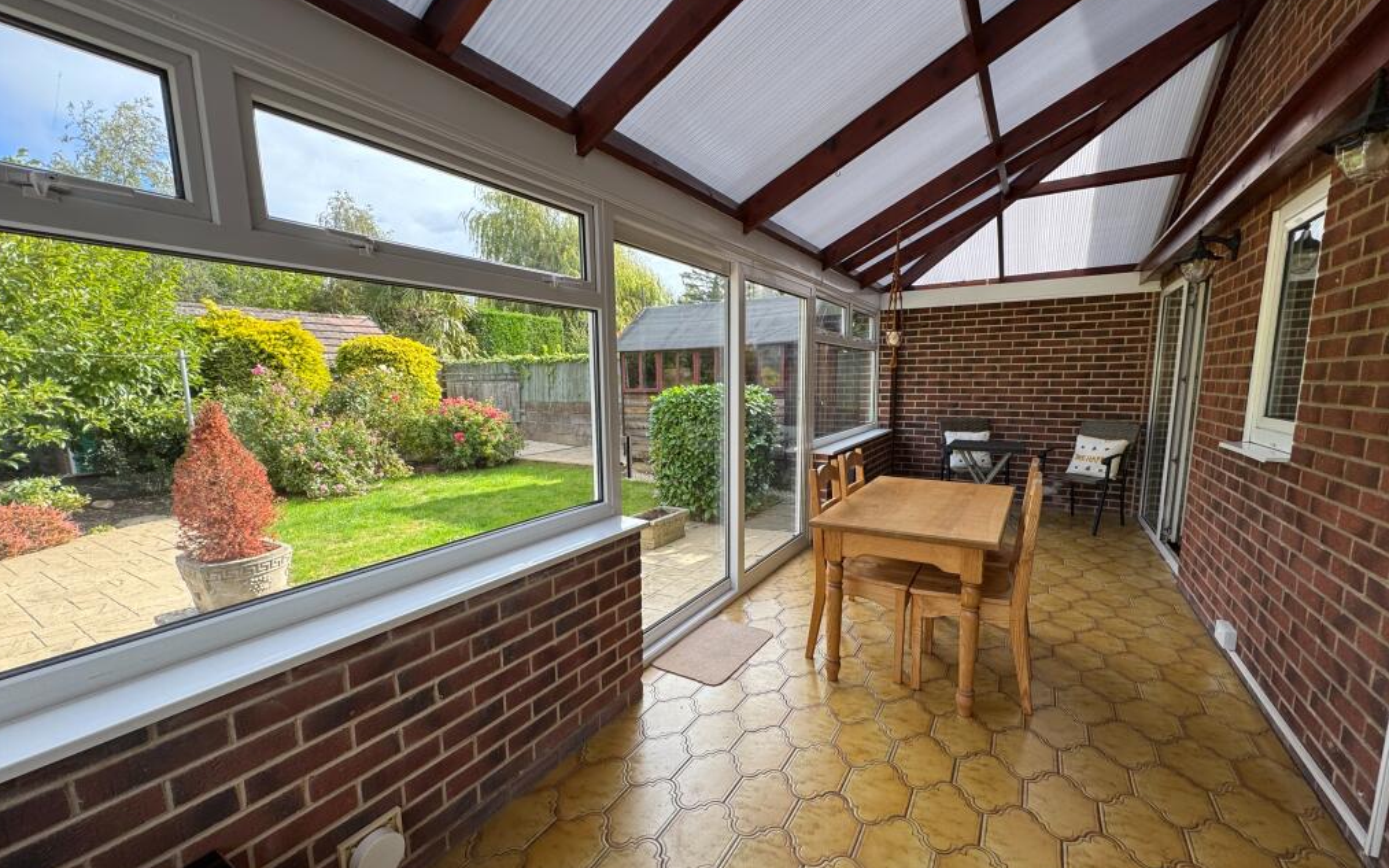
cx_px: 688
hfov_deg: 101.5
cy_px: 462
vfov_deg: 74.7
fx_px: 568
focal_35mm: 15
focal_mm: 2.22
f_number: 2.2
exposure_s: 1/233
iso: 40
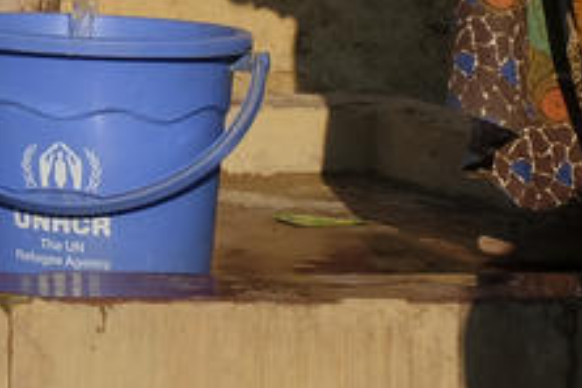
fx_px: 2360
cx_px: -482
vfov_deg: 8.6
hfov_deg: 12.7
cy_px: -548
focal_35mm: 146
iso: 400
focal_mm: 18
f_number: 16
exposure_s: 1/250
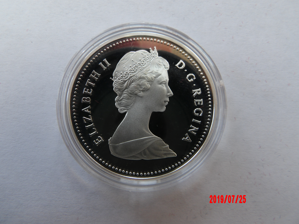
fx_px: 199
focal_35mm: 23
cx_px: 150
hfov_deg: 73.9
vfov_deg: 58.9
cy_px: 112
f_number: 4.1
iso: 100
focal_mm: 4.2
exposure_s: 1/33
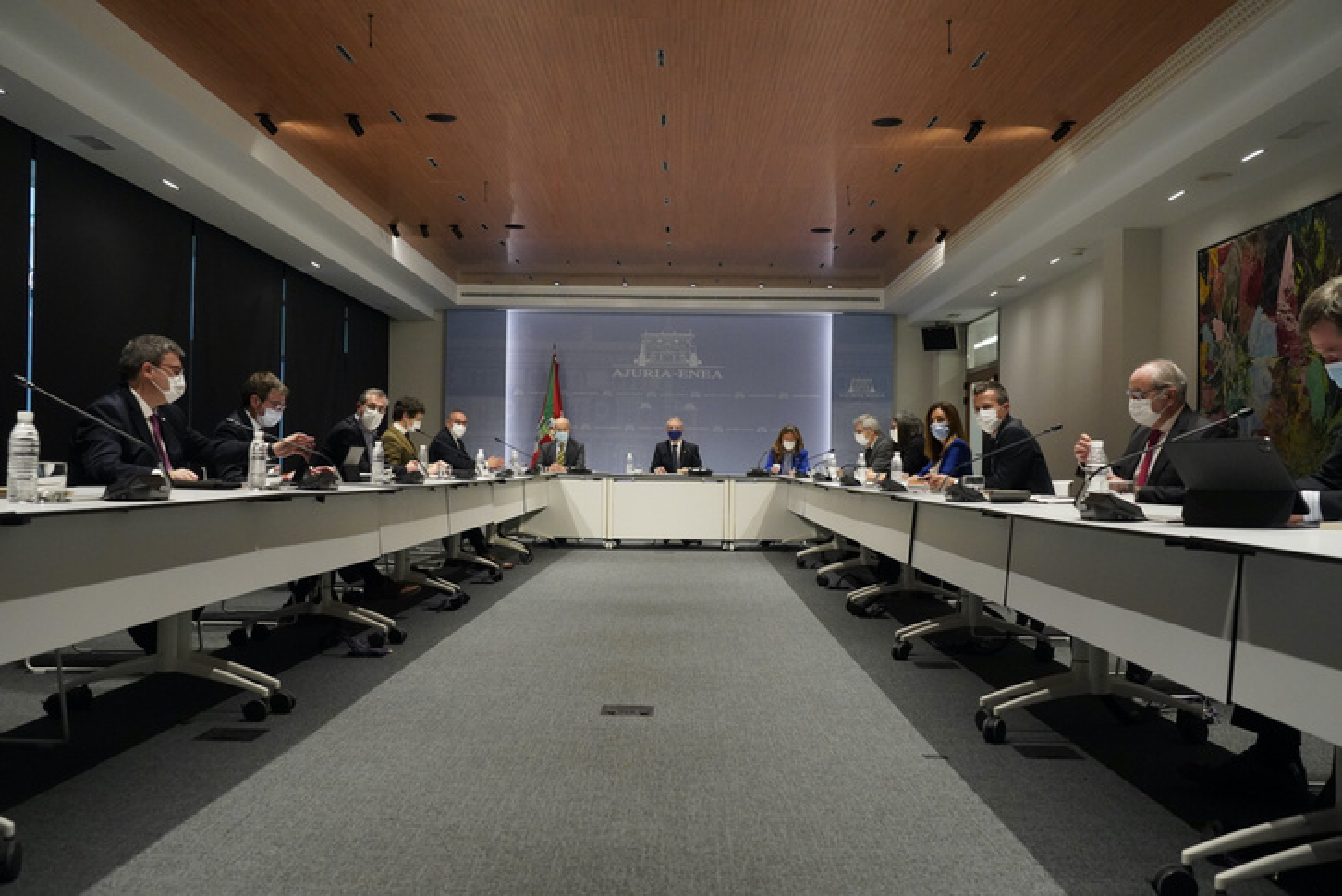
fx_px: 1156
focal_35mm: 31
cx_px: 671
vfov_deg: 42.4
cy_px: 448
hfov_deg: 60.3
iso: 6400
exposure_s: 1/320
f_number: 5
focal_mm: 31
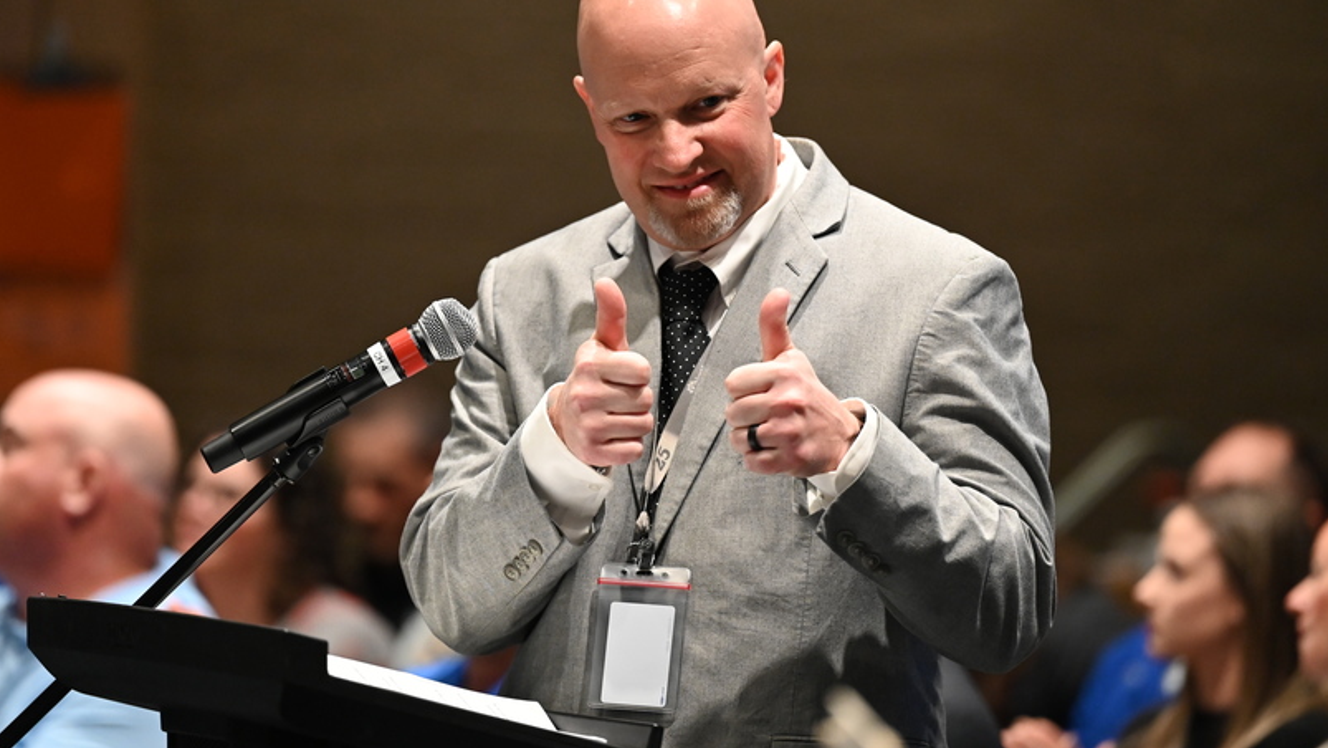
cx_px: 662
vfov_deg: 4.6
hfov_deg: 8.1
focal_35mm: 267
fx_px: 9404
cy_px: 285
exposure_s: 1/250
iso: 3200
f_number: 2.8
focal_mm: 200
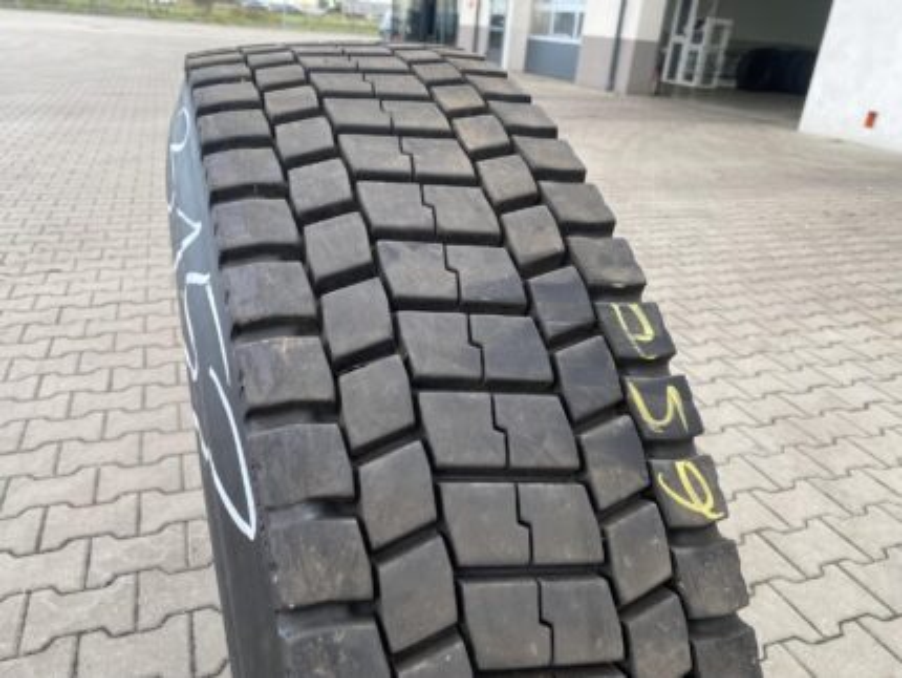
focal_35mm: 26
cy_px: 339
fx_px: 678
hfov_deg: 67.3
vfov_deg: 53.1
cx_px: 451
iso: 32
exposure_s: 1/321
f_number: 1.8
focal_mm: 4.25
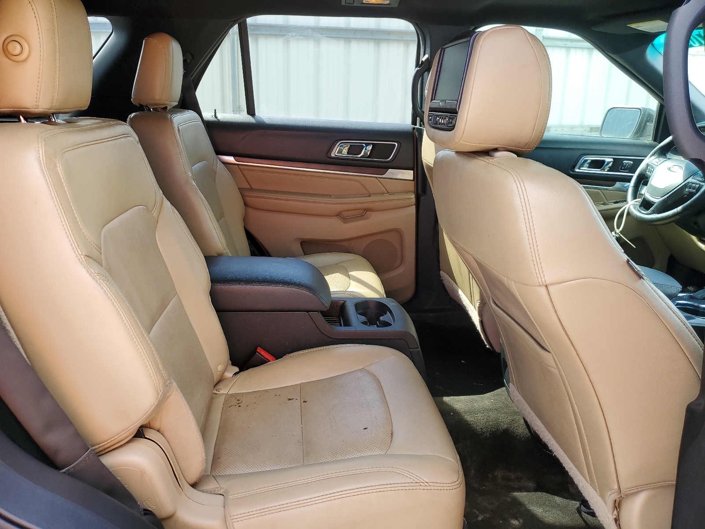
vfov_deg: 53.1
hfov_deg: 67.3
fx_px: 530
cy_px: 264
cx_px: 352
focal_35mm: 26
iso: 50
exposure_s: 1/120
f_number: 1.5
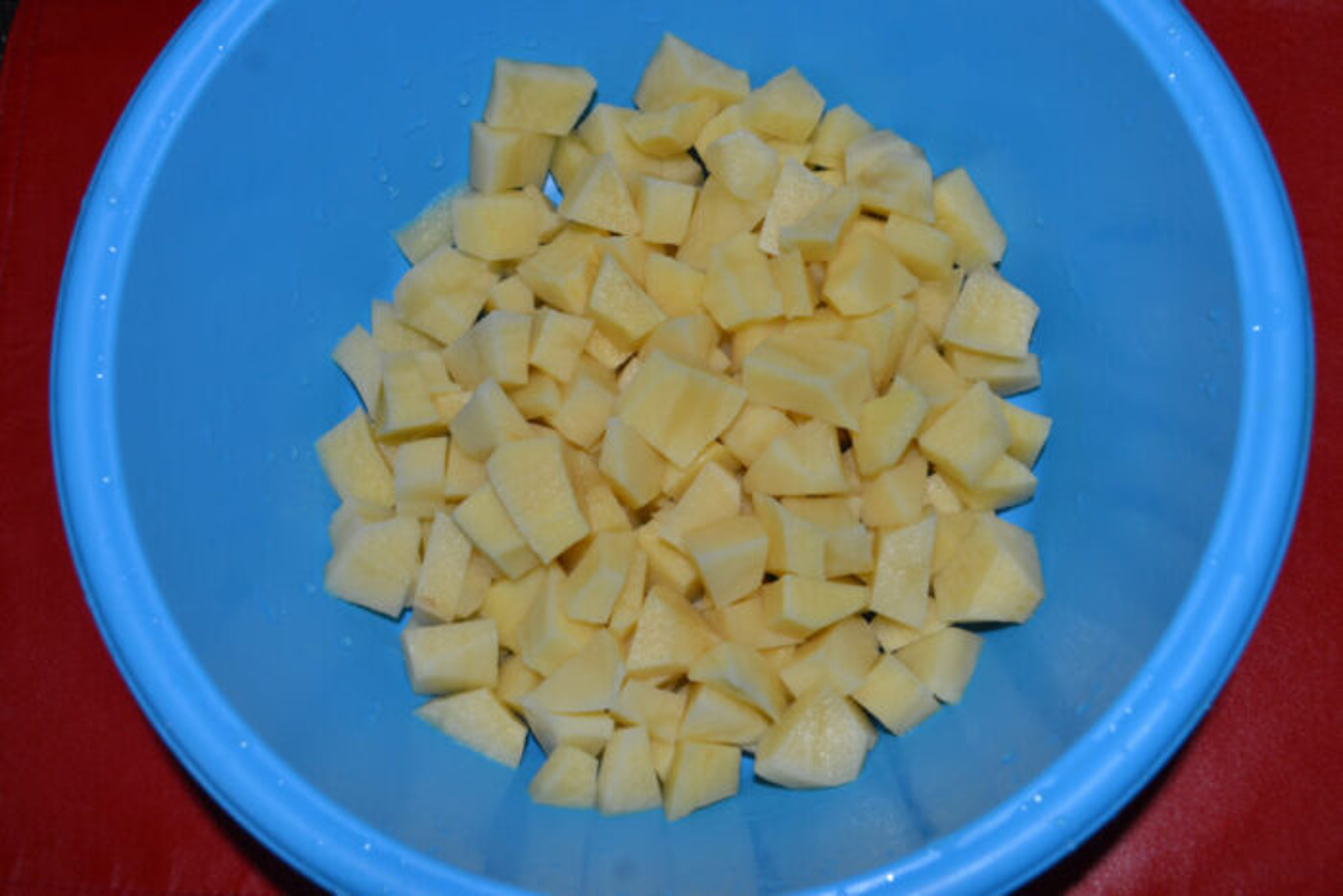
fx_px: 1231
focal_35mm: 33
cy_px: 448
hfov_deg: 57.2
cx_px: 672
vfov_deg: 40.0
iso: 100
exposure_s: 1/60
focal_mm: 22
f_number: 8
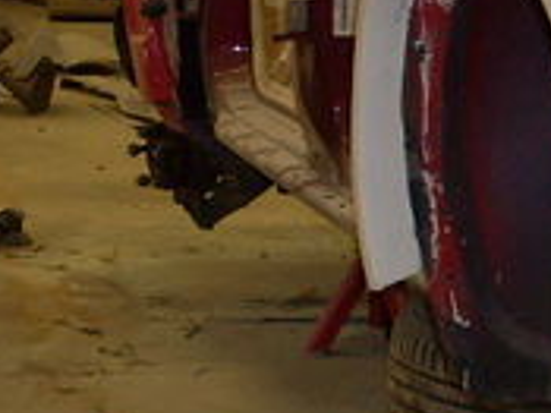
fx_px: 2211
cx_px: 642
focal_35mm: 139
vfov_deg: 10.6
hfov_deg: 13.8
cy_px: 334
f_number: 2.8
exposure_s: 1/45
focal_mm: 6.3
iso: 100
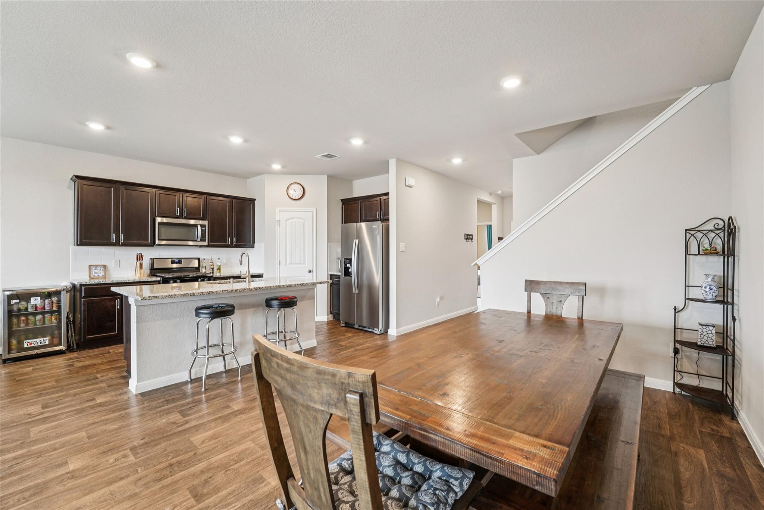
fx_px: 316
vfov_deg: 77.7
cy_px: 255
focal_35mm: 15
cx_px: 382
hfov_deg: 100.8
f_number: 8
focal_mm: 14.9
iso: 400
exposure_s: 1/13
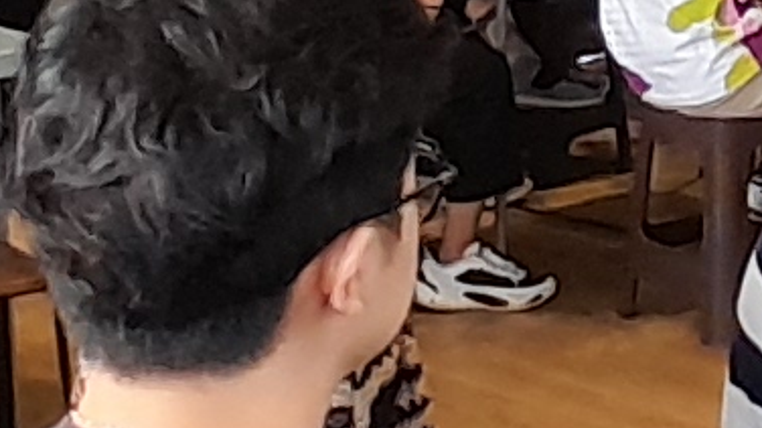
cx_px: 752
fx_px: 2565
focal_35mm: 127
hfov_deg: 16.6
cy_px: -105
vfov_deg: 9.4
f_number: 2.2
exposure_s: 1/25
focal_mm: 1.46
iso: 125
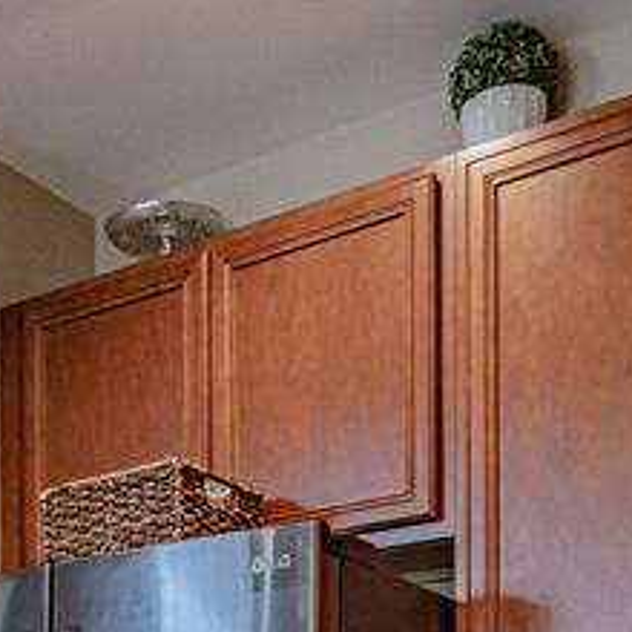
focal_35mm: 67
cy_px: 938
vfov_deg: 21.7
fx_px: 1384
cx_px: 92
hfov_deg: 25.1
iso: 1250
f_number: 4
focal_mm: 16
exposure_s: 1/500
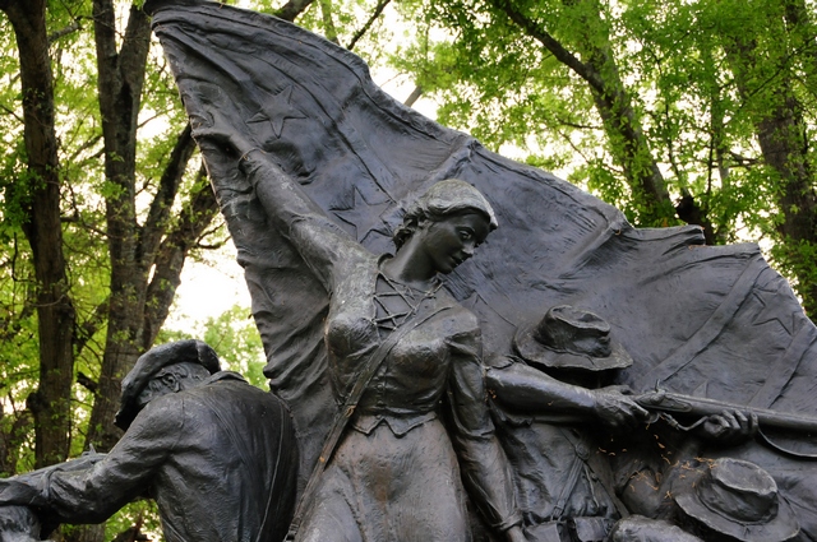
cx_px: 408
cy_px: 271
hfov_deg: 27.0
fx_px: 1700
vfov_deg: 18.1
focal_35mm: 75
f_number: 8
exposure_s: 1/250
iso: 1000
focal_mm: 50
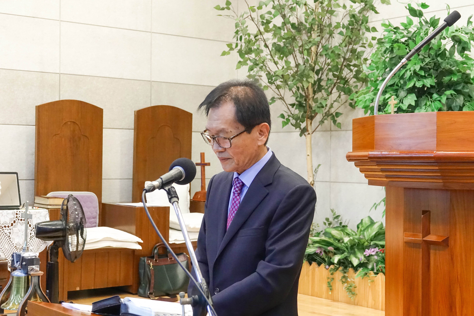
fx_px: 764
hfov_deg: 34.5
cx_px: 237
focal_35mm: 58
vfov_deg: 23.4
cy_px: 158
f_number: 3.5
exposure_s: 1/400
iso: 2000
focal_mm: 21.32
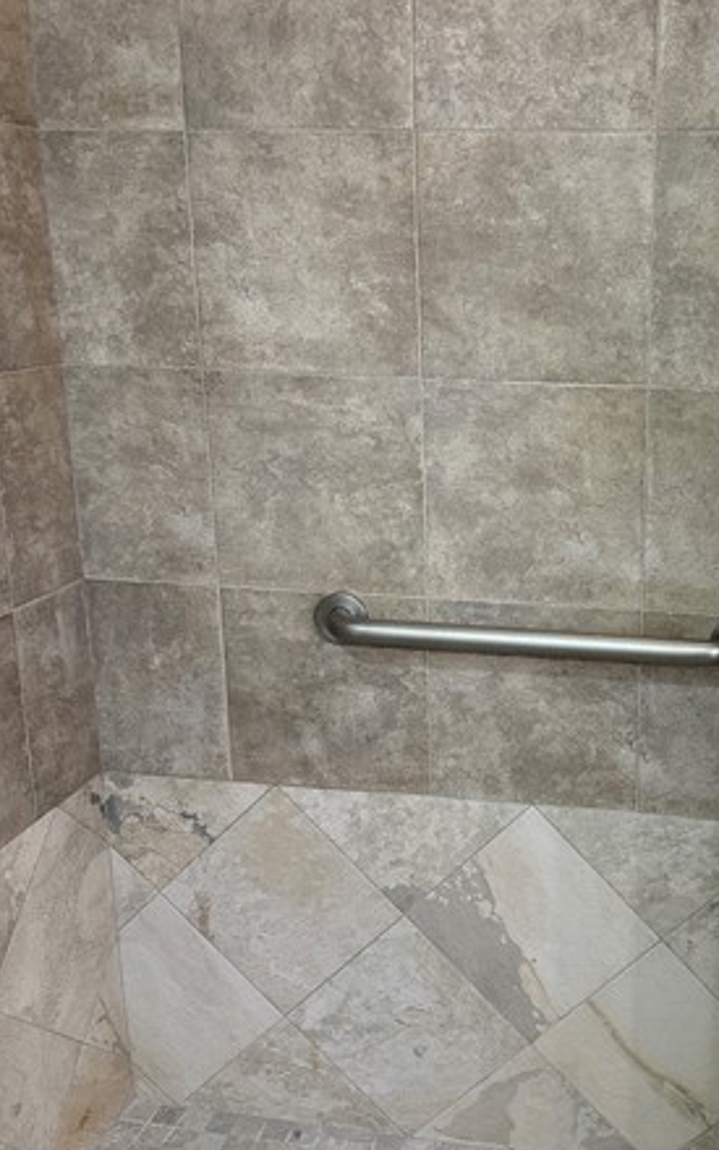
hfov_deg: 33.2
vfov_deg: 52.7
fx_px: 1160
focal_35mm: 37
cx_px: 601
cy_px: 583
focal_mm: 6.86
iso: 200
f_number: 1.78
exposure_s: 1/60
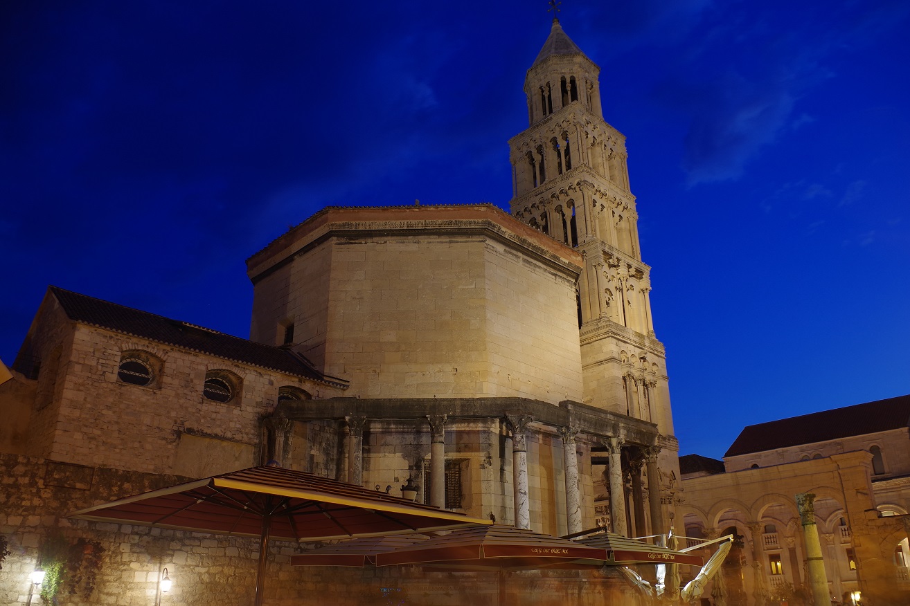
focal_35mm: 27
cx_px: 455
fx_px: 682
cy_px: 303
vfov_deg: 47.9
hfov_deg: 67.4
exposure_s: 5
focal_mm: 18
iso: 100
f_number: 7.1
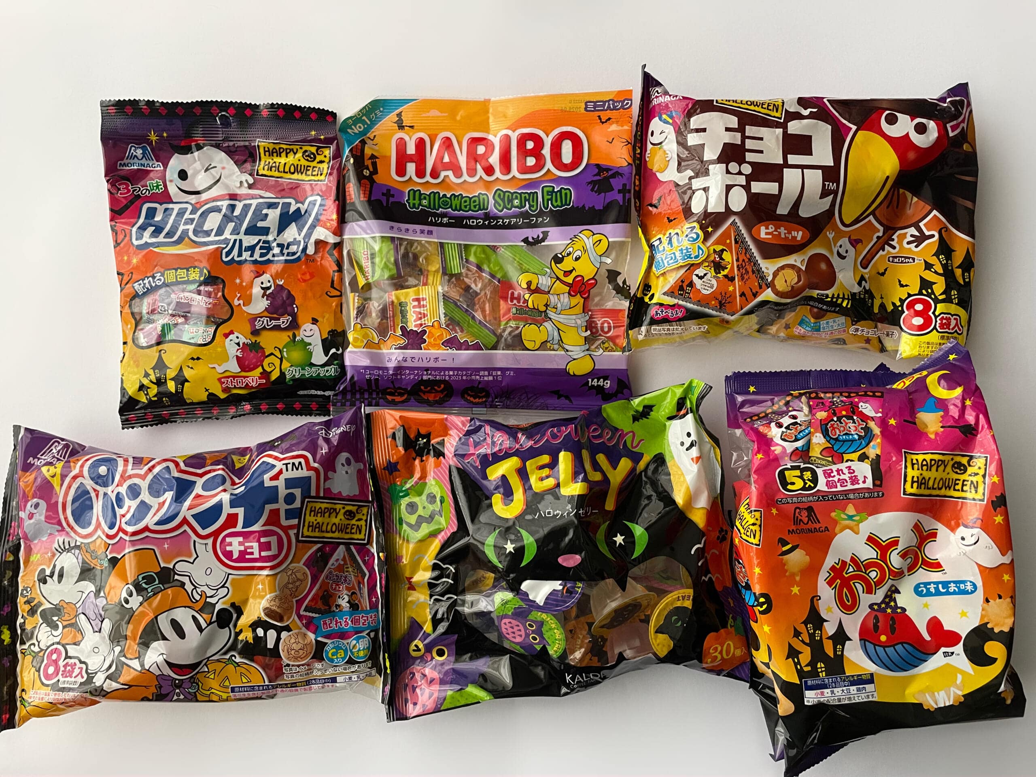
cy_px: 388
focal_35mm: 26
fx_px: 778
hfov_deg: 67.3
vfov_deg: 53.1
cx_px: 518
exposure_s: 1/60
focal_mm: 4.2
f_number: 1.6
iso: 160
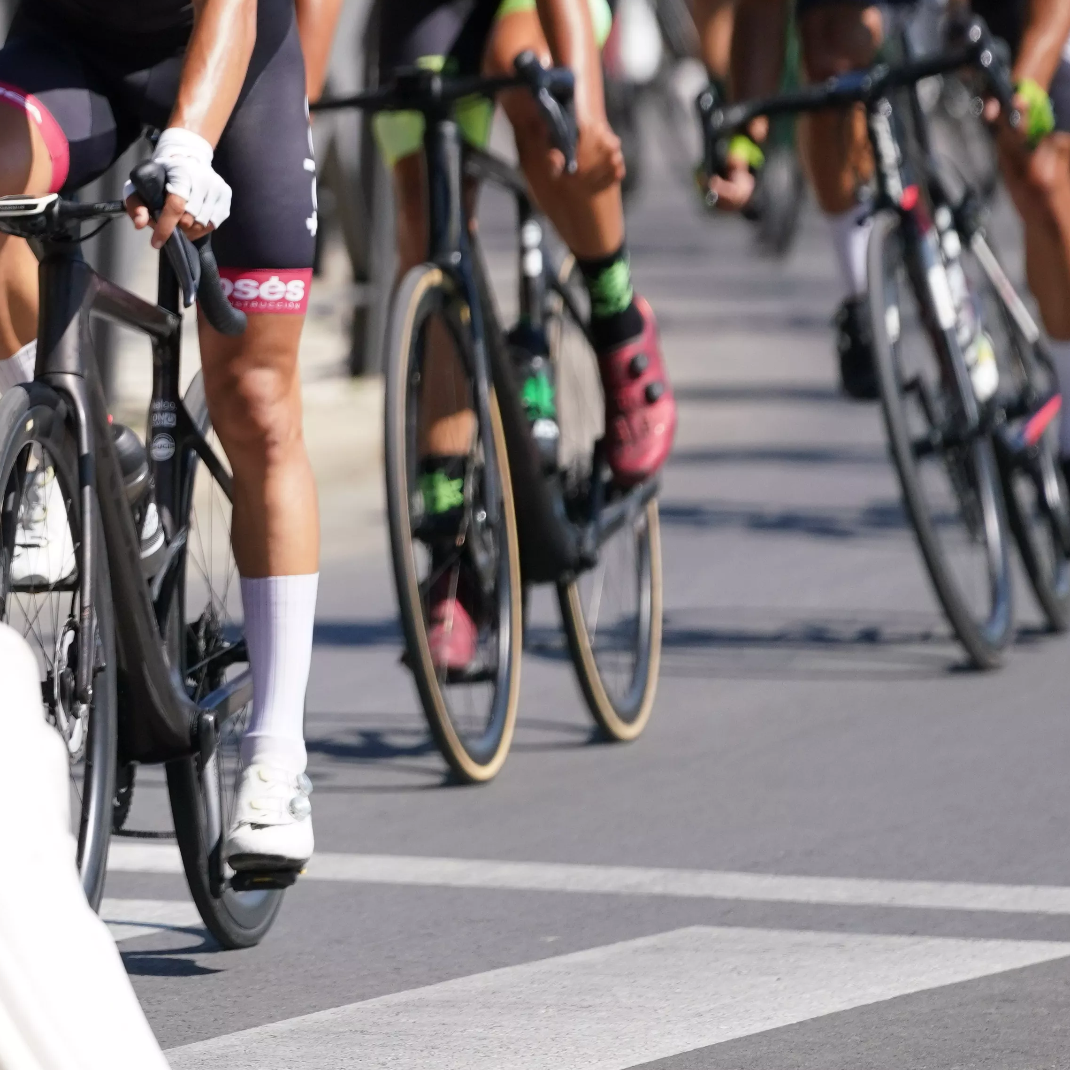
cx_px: -401
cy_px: -75
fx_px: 20738
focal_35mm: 593
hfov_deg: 2.9
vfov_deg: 3.0
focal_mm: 200
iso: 400
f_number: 2.8
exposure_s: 1/5000
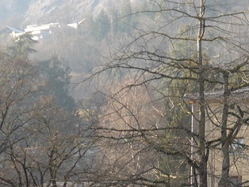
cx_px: 387
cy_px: 151
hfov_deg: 10.2
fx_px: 1346
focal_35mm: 187
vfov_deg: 7.9
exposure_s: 1/200
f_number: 3.2
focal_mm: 10.1
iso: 80
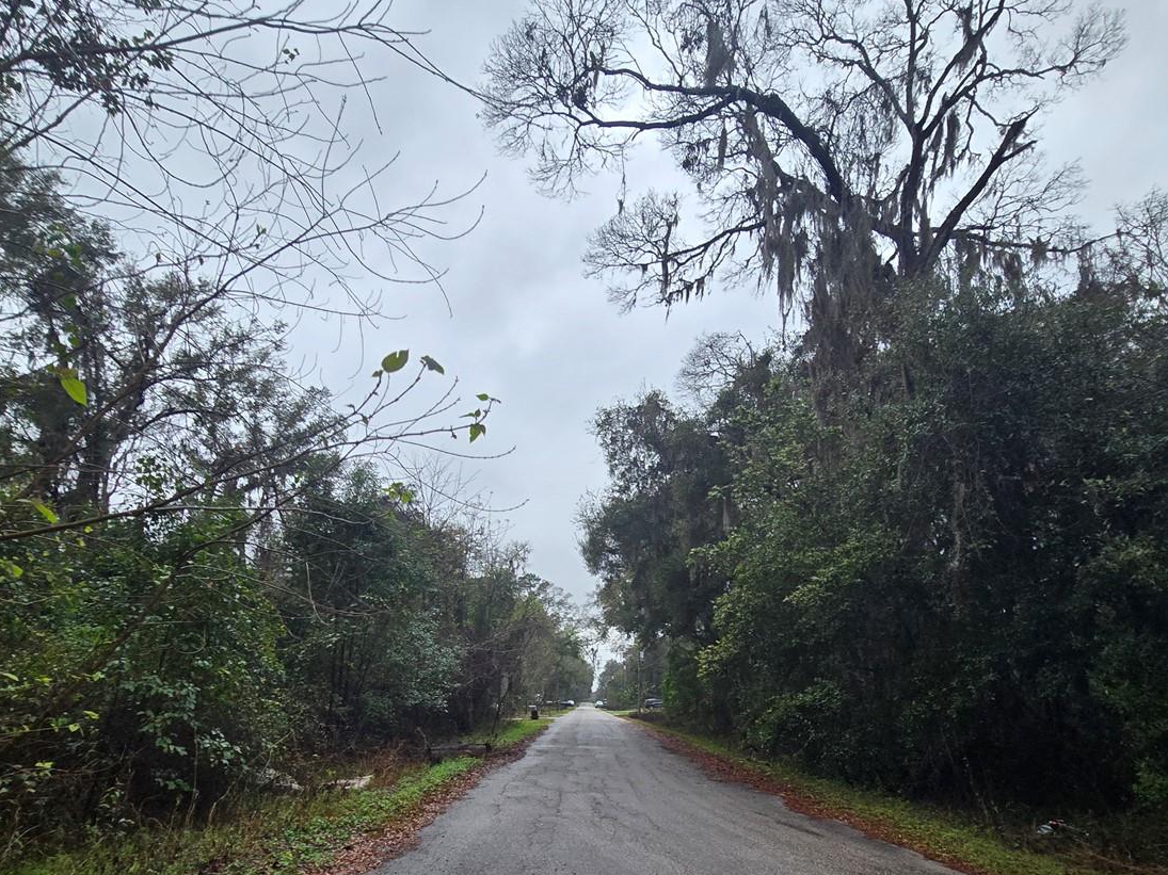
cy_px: 596
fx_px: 641
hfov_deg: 84.7
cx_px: 577
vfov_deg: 66.5
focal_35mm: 19
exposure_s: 1/120
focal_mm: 2.2
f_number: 2.2
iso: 80
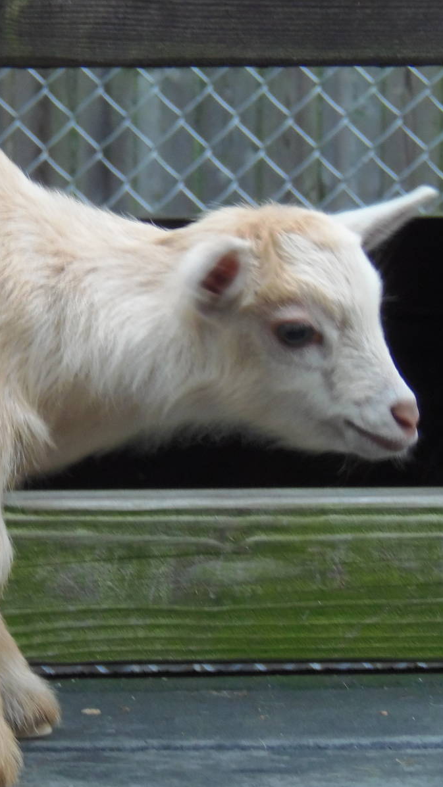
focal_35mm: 198
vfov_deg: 10.9
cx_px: -35
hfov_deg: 6.1
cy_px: 394
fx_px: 4136
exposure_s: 1/30
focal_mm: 25.2
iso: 200
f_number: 4.7
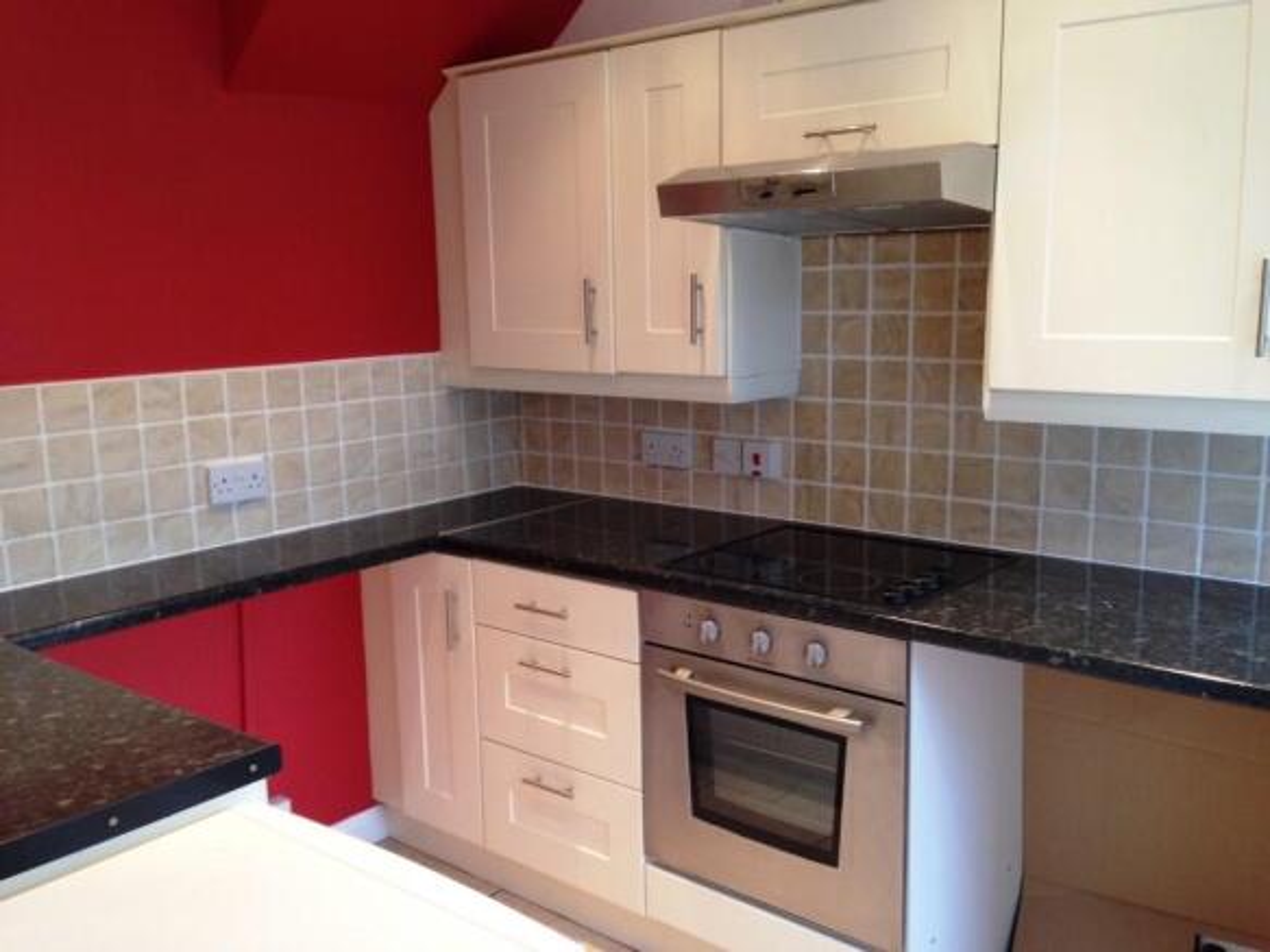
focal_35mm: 33
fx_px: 1210
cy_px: 476
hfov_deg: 55.4
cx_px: 635
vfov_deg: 42.9
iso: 100
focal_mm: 4.12
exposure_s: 1/20
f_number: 2.4
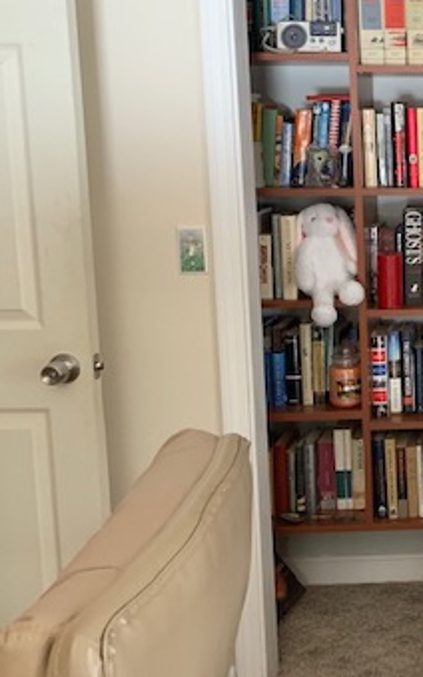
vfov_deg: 38.6
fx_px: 959
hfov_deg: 21.9
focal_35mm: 52
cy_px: 254
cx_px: 579
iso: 400
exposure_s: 1/41
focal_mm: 4.25
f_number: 1.8
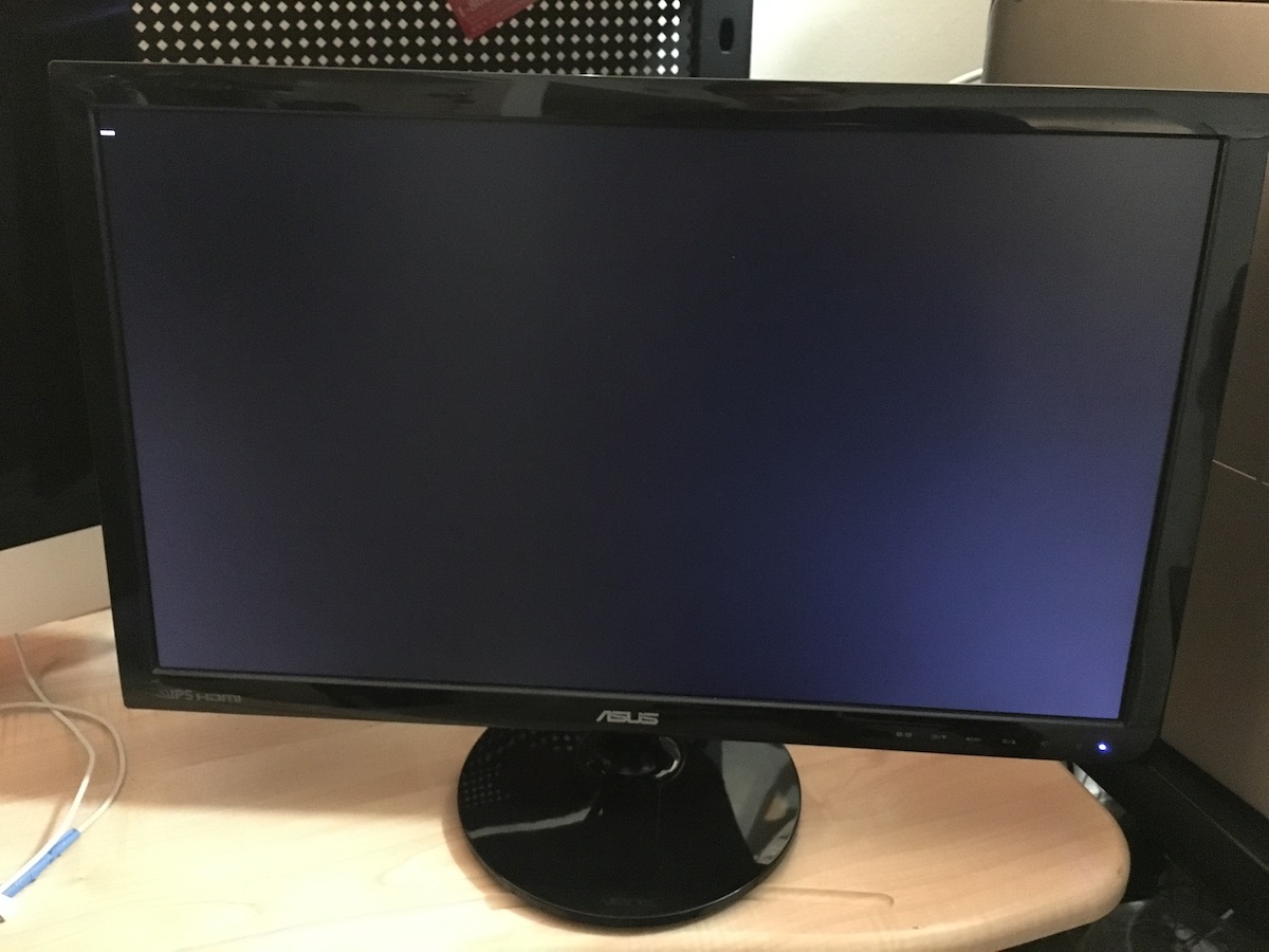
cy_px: 476
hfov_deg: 61.7
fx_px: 1063
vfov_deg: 48.2
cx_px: 634
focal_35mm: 29
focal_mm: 4.15
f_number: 2.2
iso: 1000
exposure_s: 1/15
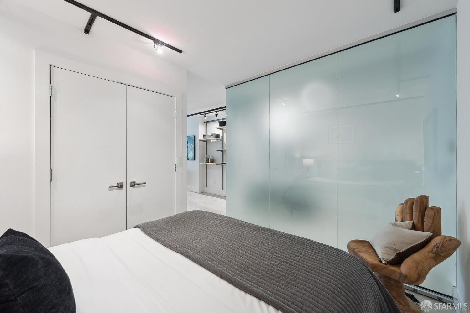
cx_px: 235
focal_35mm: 14
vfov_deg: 81.2
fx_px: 183
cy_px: 156
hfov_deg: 104.3
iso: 100
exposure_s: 1/3.33
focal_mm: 14
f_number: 8
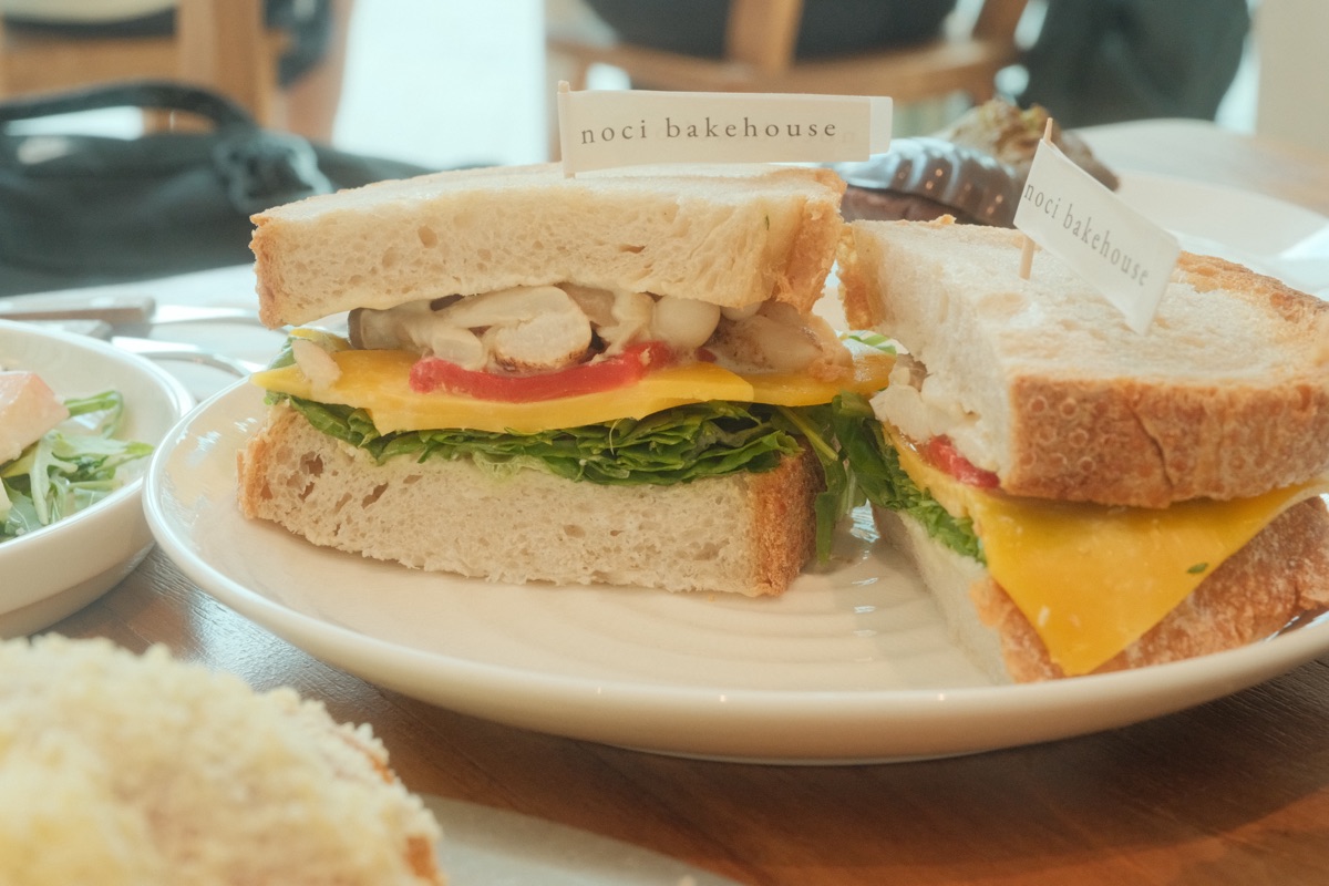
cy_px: 443
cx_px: 664
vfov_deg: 20.0
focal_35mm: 68
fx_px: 2510
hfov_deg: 29.7
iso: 3200
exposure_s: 1/60
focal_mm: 45.2
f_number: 9
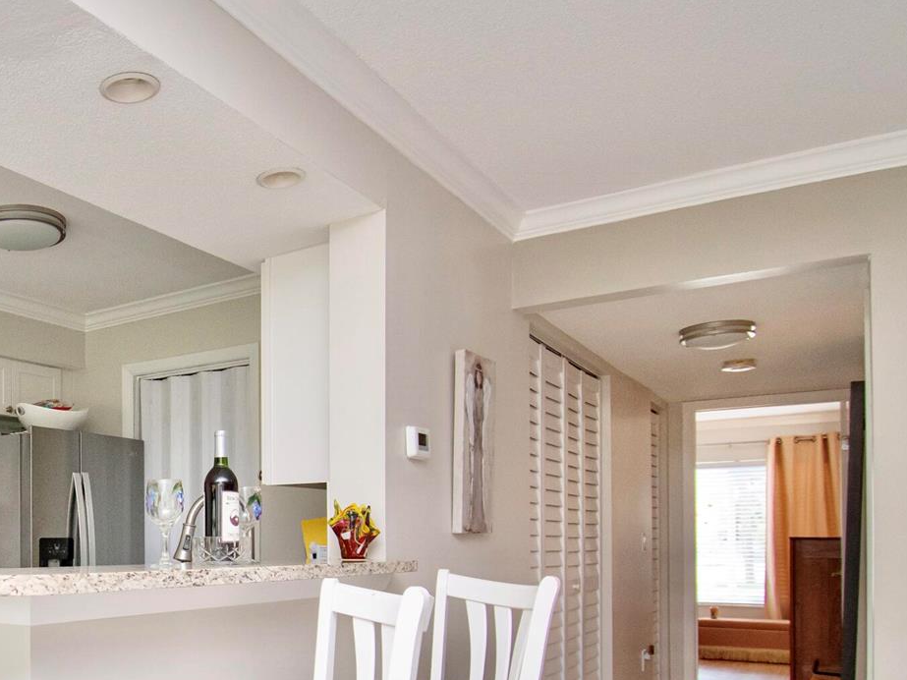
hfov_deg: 49.8
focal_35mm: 32
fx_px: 838
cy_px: 527
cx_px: 73
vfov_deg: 42.5
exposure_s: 1/80
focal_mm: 10
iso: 800
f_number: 4.5
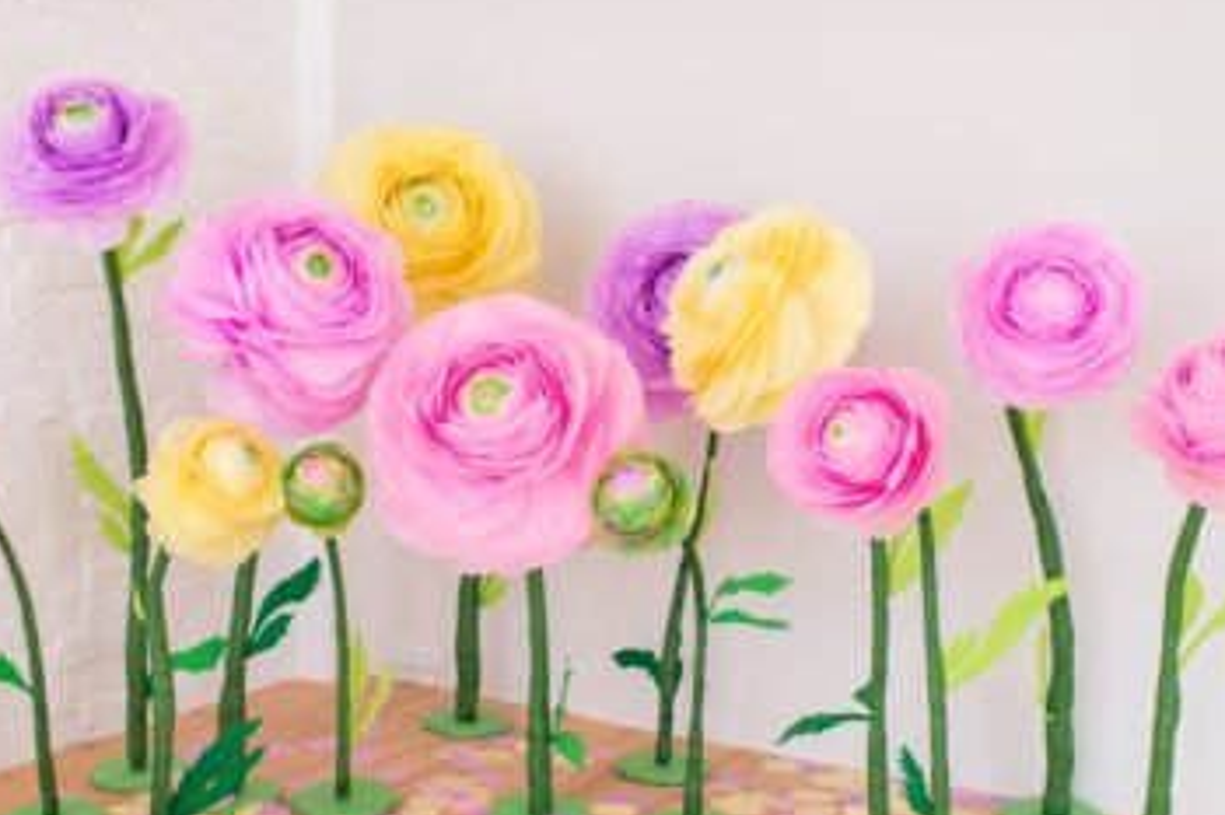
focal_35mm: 42
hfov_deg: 46.4
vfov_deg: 31.8
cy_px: 465
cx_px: 578
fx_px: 1428
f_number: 2
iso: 400
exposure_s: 1/2000
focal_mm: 35
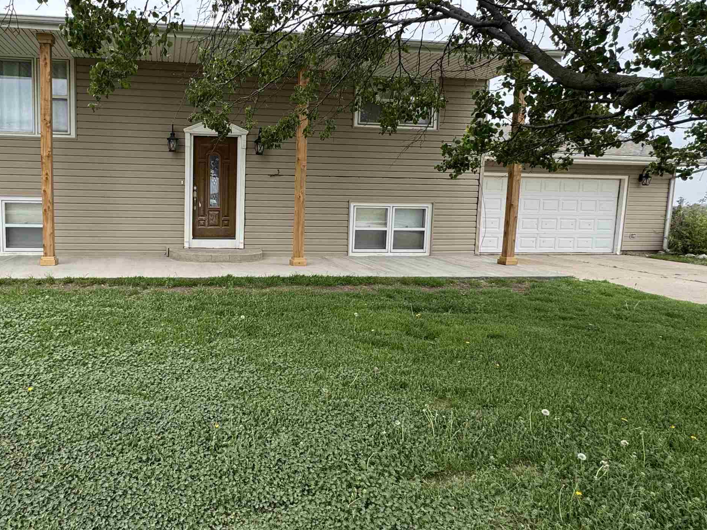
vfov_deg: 58.8
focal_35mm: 23
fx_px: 470
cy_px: 246
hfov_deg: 71.2
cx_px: 222
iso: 40
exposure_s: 1/428
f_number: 2.2
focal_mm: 2.22
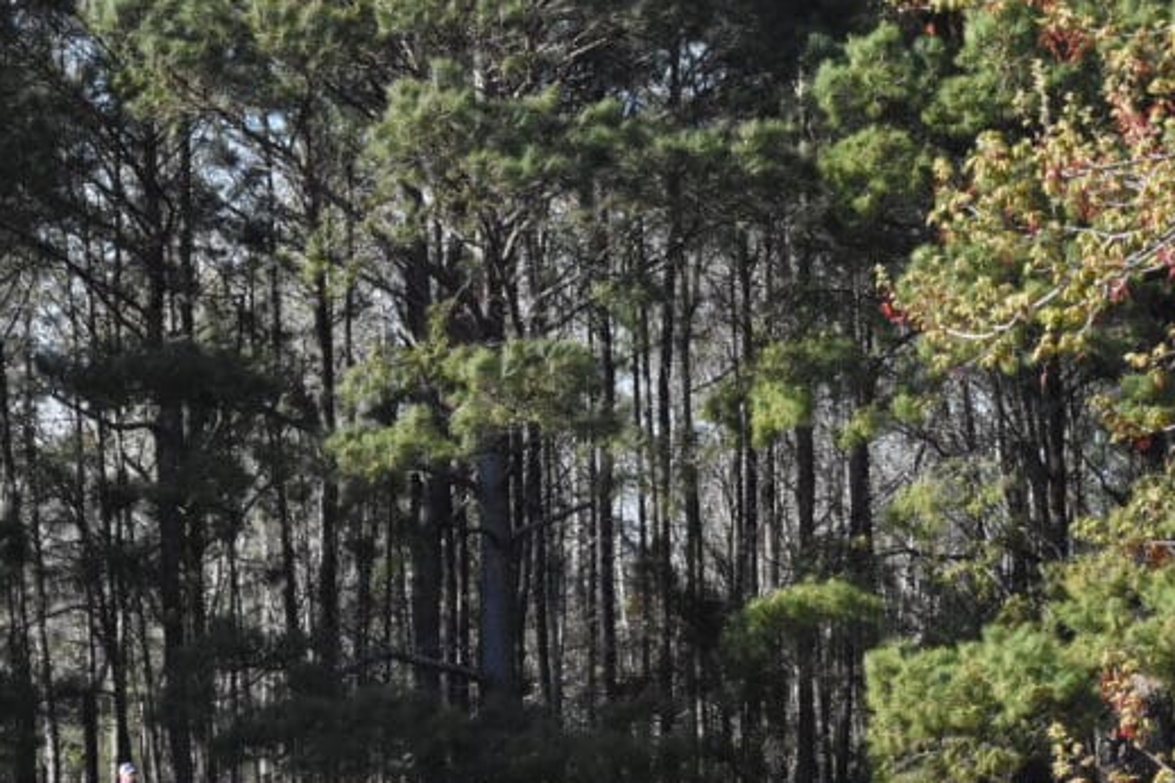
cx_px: 620
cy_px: 694
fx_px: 6593
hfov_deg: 10.2
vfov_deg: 6.8
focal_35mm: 202
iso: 3200
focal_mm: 70
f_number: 10
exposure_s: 1/2000
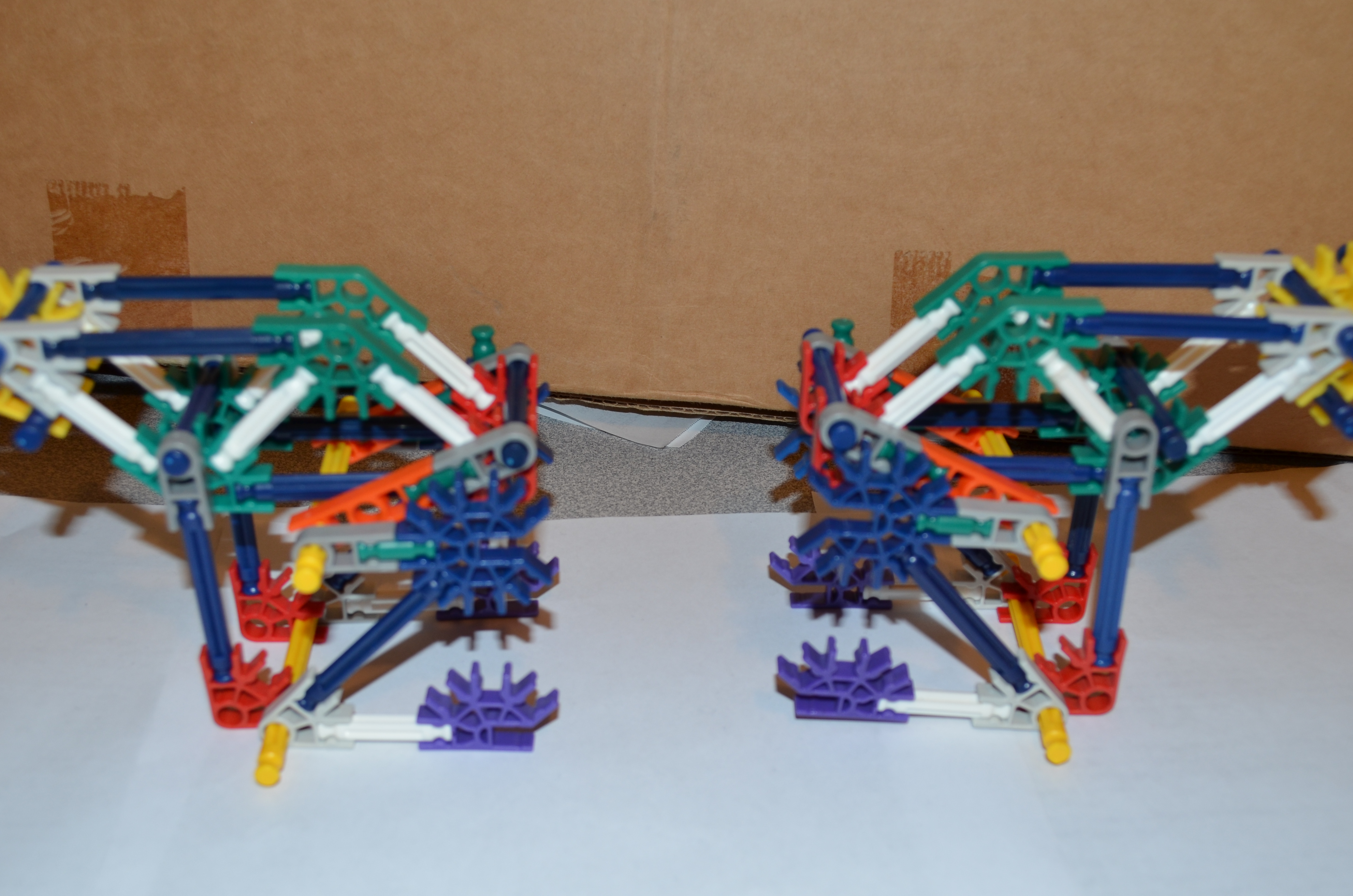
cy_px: 480
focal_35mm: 41
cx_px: 614
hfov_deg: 47.4
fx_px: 1538
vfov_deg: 32.5
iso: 200
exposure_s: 1/30
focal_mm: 22
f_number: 5.6
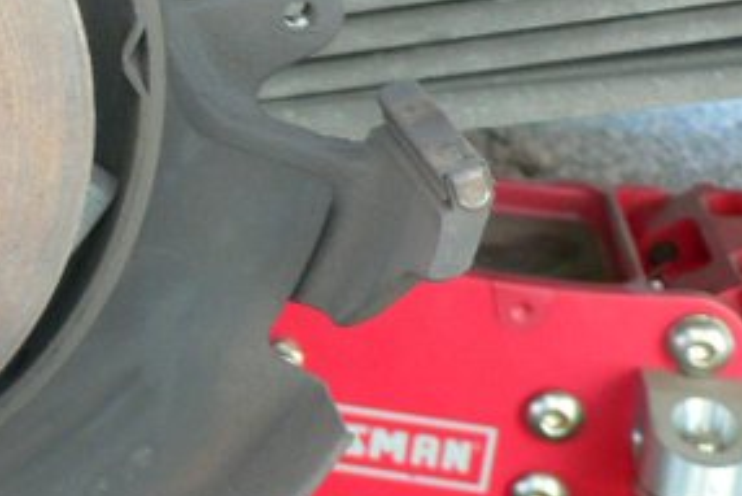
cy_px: 86
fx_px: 2041
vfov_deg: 13.8
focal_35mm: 99
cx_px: -270
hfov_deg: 18.8
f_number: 2.8
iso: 160
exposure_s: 1/30
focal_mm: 6.3
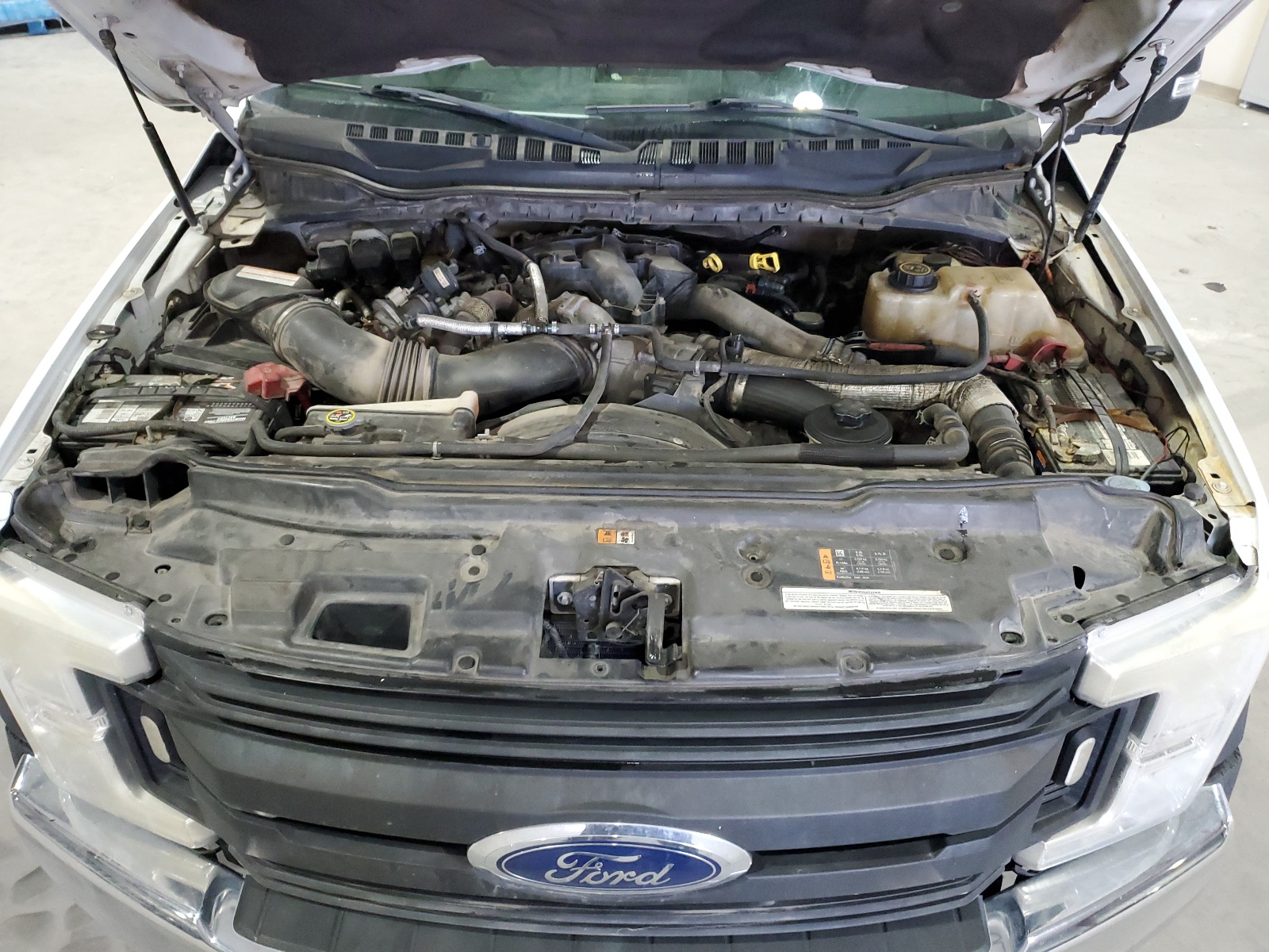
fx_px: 953
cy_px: 476
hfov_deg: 67.3
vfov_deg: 53.1
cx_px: 634
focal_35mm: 26
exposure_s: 1/30
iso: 322
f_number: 1.5
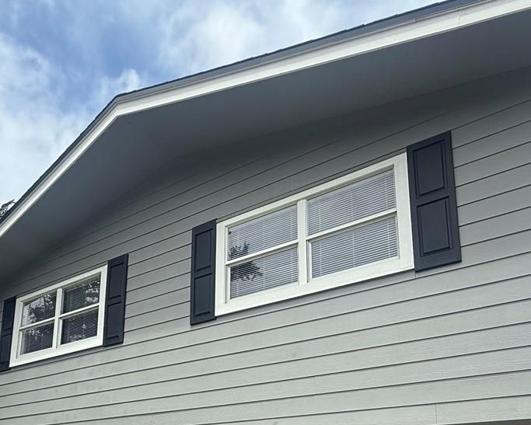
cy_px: 405
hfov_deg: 55.3
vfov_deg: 41.1
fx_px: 503
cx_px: 218
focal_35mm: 32
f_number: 2.2
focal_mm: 2.22
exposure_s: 1/1312
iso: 50
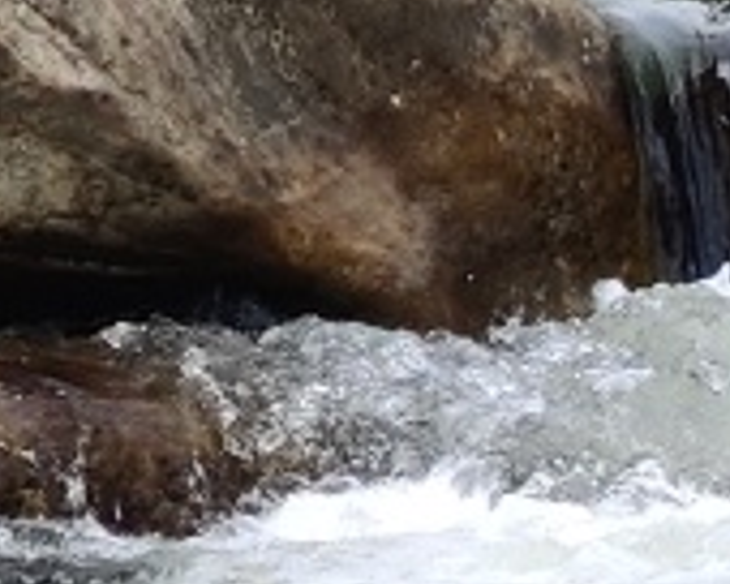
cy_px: 1443
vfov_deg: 3.0
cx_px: 2555
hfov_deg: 3.7
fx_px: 10997
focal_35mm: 509
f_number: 2.44
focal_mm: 6.95
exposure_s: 1/183
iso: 100
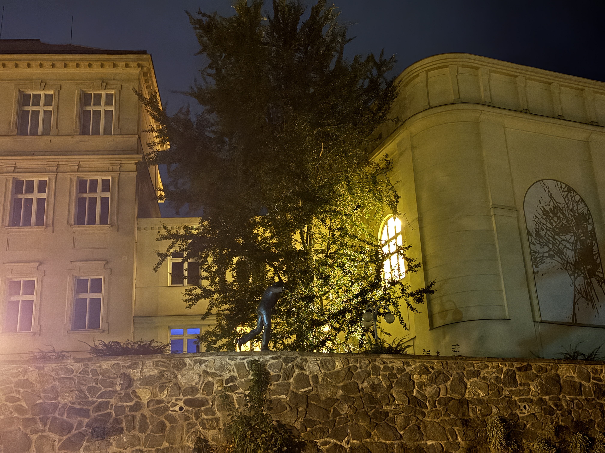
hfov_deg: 39.7
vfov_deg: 30.3
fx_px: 839
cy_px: 226
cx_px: 302
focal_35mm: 48
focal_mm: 6.76
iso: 1000
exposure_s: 1/2
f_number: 1.78
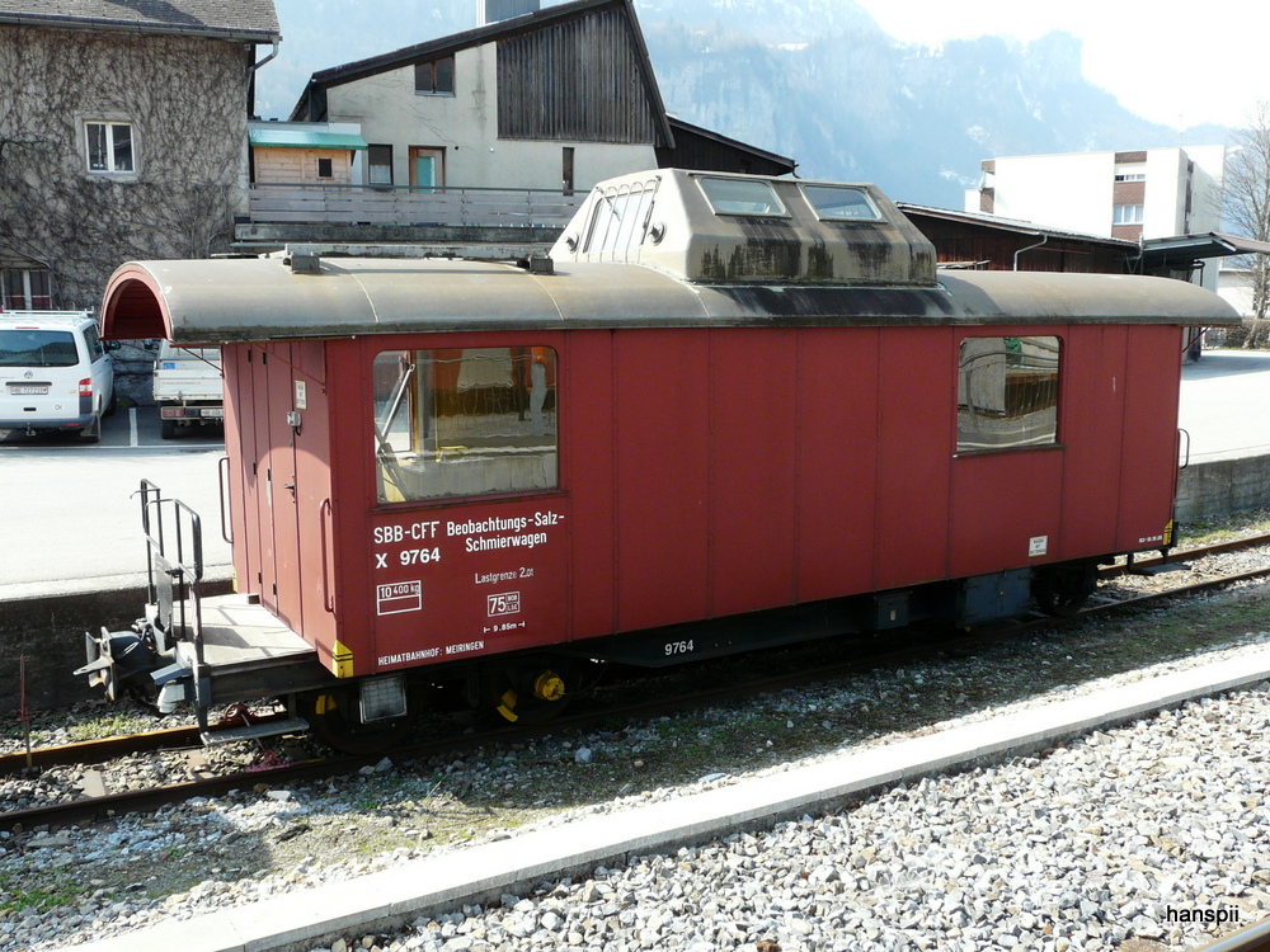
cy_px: 476
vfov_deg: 45.4
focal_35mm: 31
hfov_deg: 58.4
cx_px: 635
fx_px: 1137
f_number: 4.5
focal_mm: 5.1
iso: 100
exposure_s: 1/200
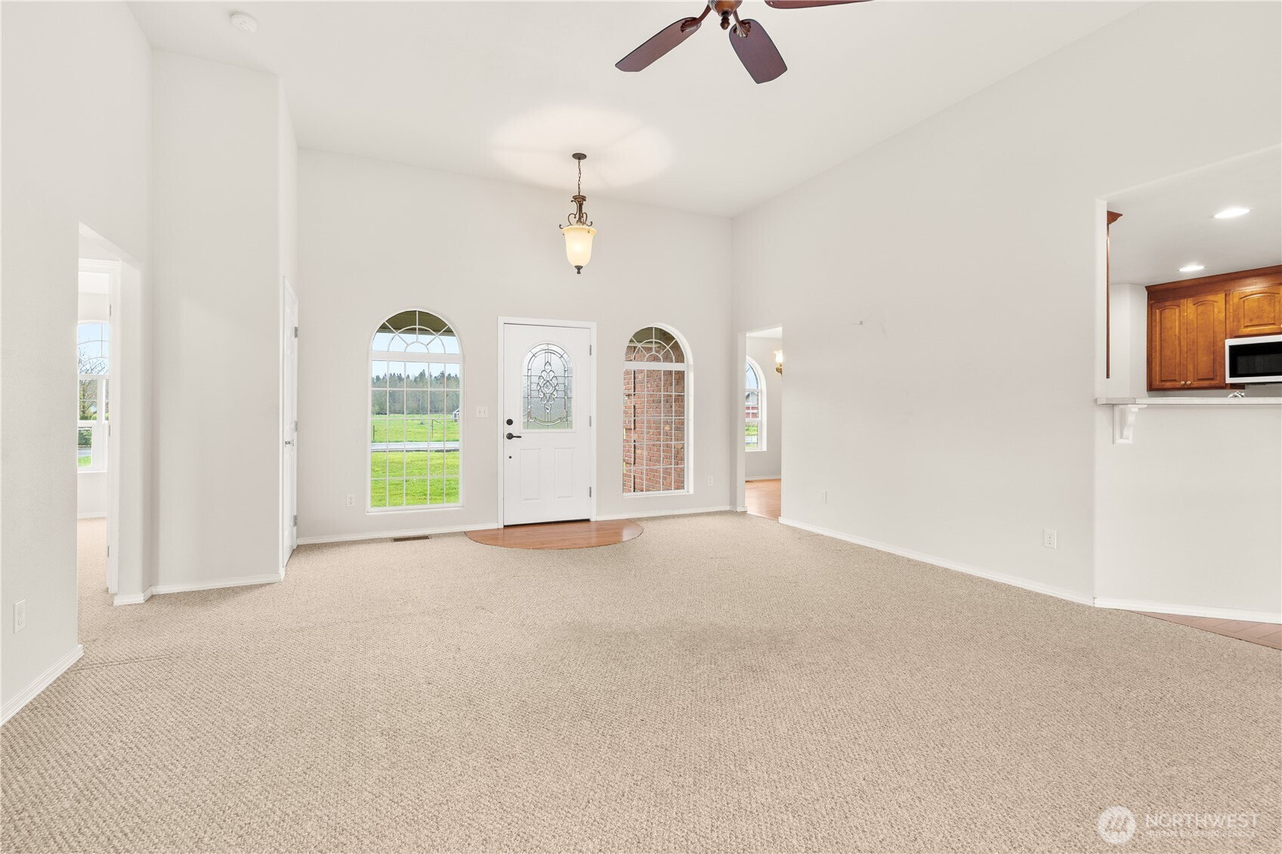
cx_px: 641
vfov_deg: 73.7
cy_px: 427
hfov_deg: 96.7
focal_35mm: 16
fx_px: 570
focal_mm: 16
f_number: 8
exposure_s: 1/2
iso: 500
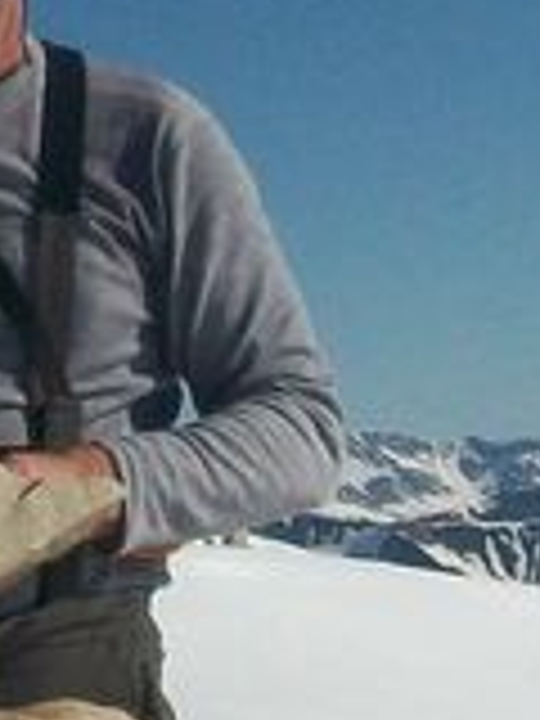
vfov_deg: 9.9
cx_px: 101
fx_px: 4118
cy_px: 32
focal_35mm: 198
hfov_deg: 7.5
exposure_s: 1/1401
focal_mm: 5.7
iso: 80
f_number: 5.5
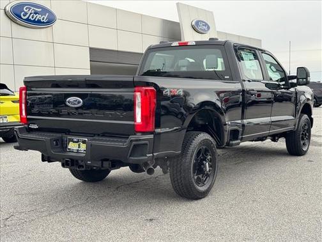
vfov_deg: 30.3
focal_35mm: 48
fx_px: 446
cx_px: 161
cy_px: 121
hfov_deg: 39.7
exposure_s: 1/563
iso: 64
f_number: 1.78
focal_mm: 6.76
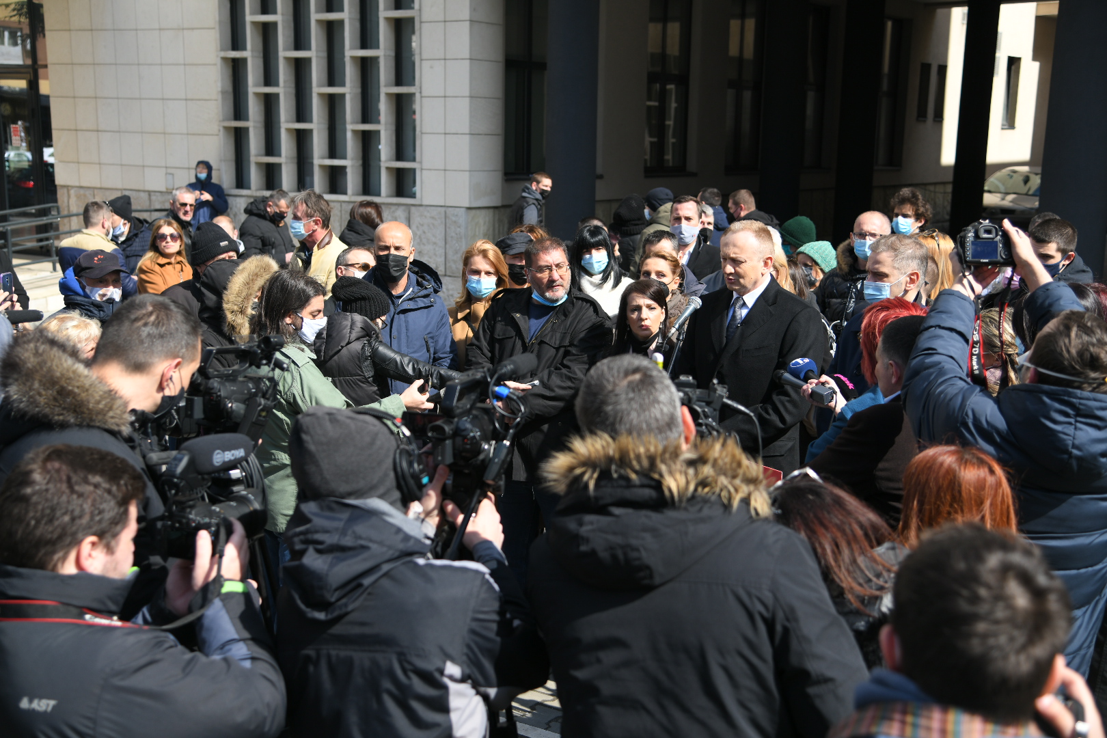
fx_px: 1414
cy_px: 369
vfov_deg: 29.2
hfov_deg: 42.7
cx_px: 554
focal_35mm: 46
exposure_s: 1/1000
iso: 200
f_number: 4
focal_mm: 46
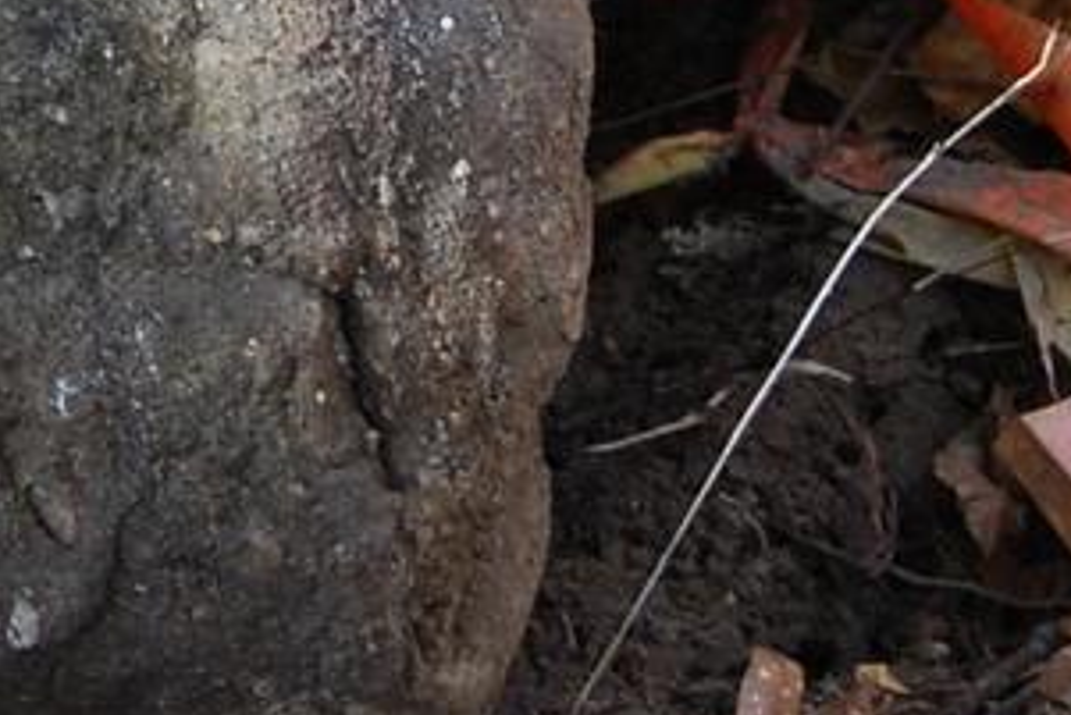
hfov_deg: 6.3
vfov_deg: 4.1
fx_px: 9732
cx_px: 334
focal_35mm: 327
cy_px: -847
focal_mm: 32
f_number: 4.5
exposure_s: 1/60
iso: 250
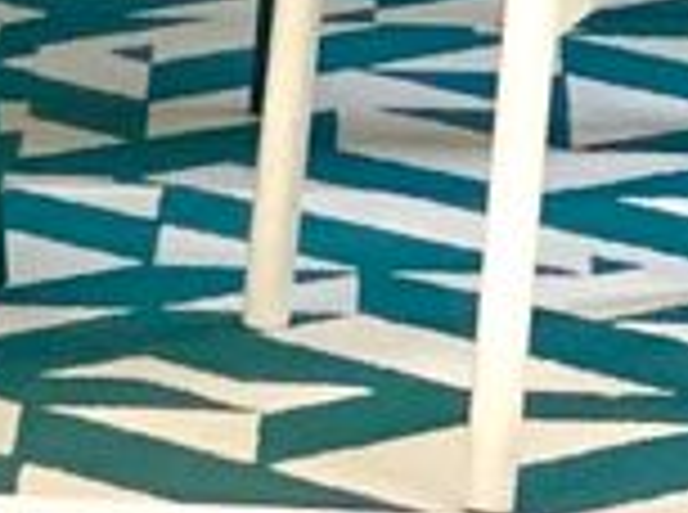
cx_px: -247
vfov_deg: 3.5
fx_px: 8110
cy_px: -1202
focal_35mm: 409
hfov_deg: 4.8
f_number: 2
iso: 125
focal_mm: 6
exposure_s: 1/40
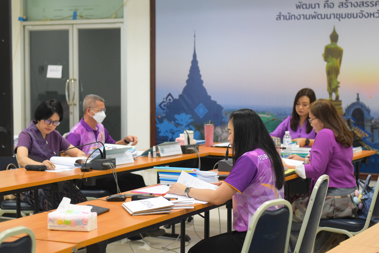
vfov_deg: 18.2
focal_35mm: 75
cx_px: 190
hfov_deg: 27.0
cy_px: 126
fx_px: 790
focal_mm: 50
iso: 3200
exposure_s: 1/640
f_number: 3.2
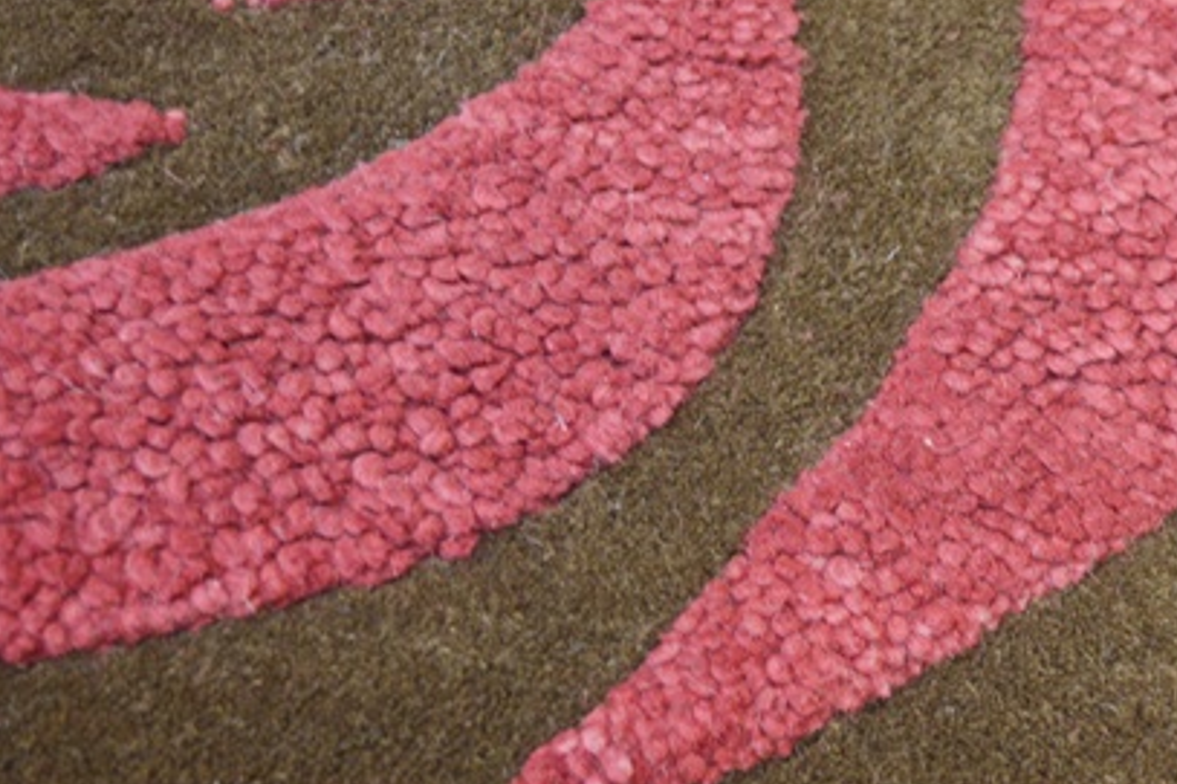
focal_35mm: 73
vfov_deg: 18.6
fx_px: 2386
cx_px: 992
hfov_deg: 27.0
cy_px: 527
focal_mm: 22
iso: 800
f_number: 4
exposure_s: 1/40
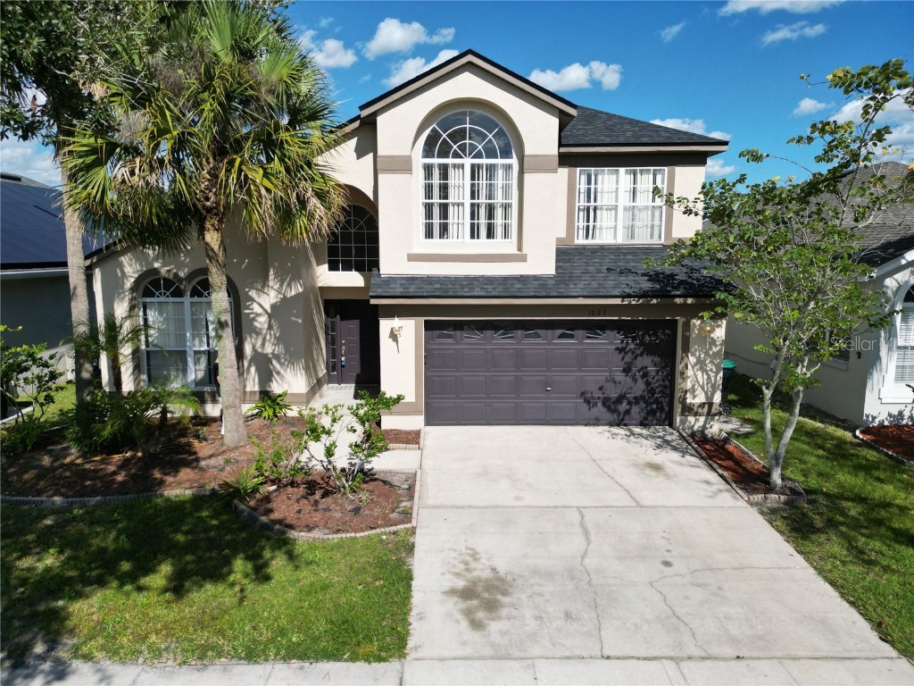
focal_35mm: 24
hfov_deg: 71.6
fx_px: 634
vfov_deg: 56.8
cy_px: 343
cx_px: 457
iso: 130
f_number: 1.7
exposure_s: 1/5000
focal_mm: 6.72
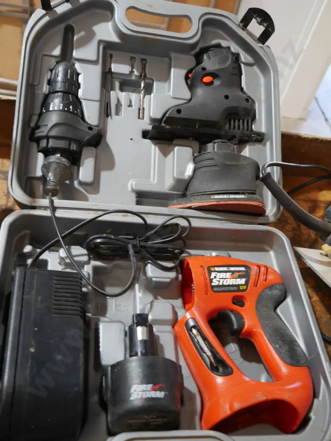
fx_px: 459
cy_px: 220
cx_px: 166
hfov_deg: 39.7
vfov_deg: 51.3
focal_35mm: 36
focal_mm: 18
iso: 640
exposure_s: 1/60
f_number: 4
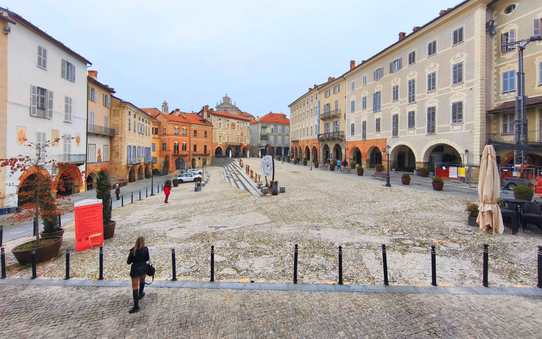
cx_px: 271
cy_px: 149
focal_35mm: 16
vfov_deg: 71.0
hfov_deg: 97.8
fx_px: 236
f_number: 2.2
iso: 50
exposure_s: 1/324
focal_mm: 1.91
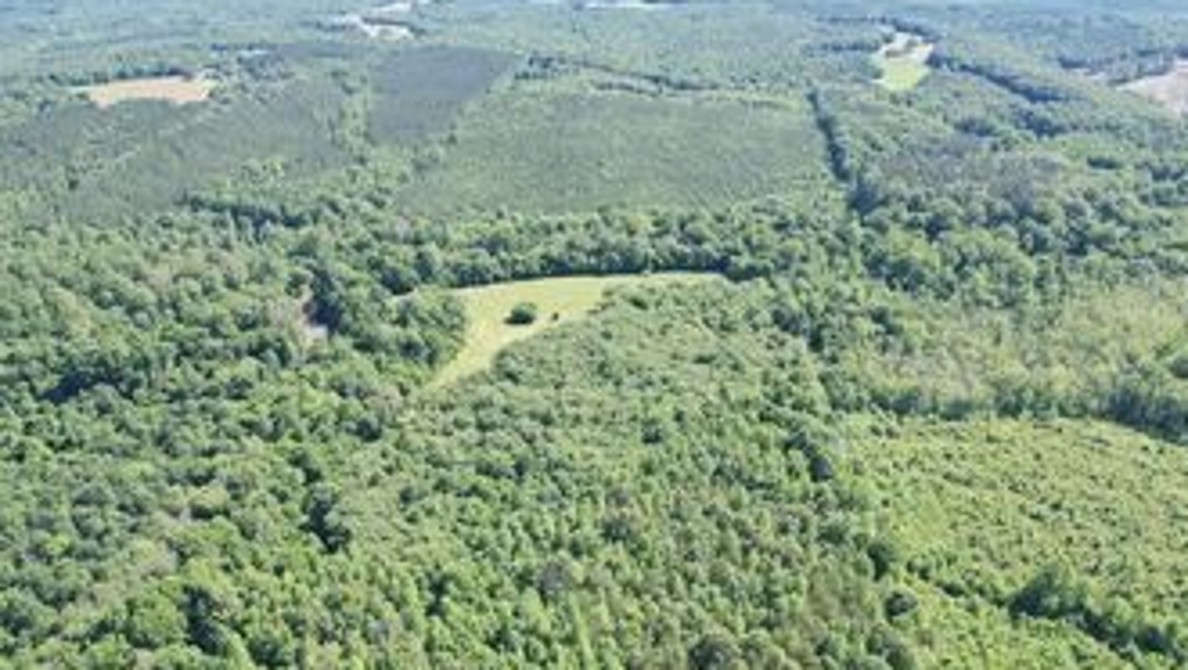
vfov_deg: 38.9
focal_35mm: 30
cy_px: 387
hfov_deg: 64.3
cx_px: 598
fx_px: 945
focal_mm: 8.38
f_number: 2.8
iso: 200
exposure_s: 1/640
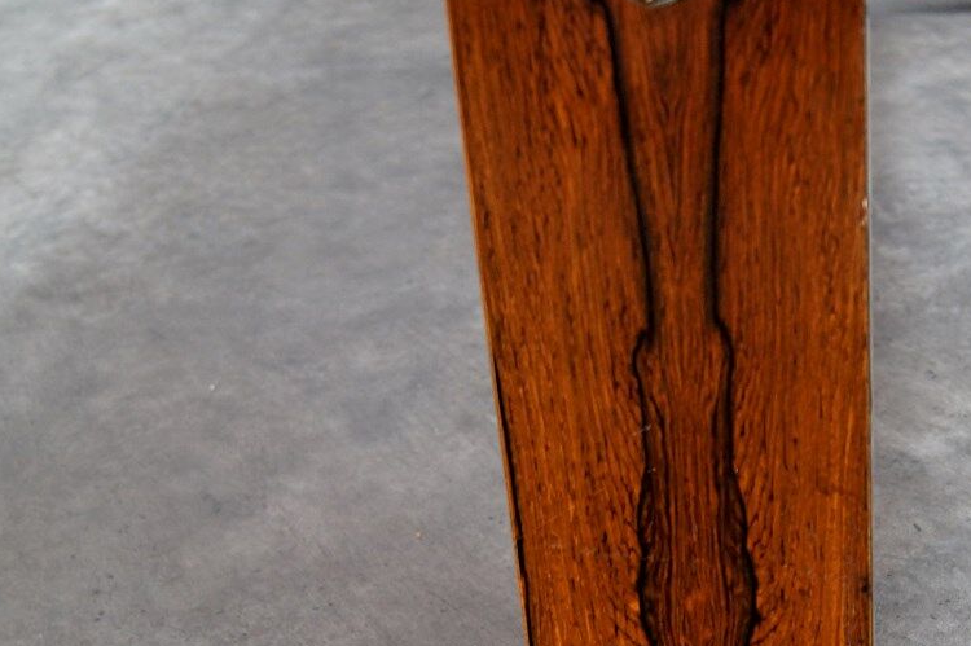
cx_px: 699
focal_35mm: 70
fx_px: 1887
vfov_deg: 19.3
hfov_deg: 28.5
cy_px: 505
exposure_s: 1/15
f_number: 4.5
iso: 400
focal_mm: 28
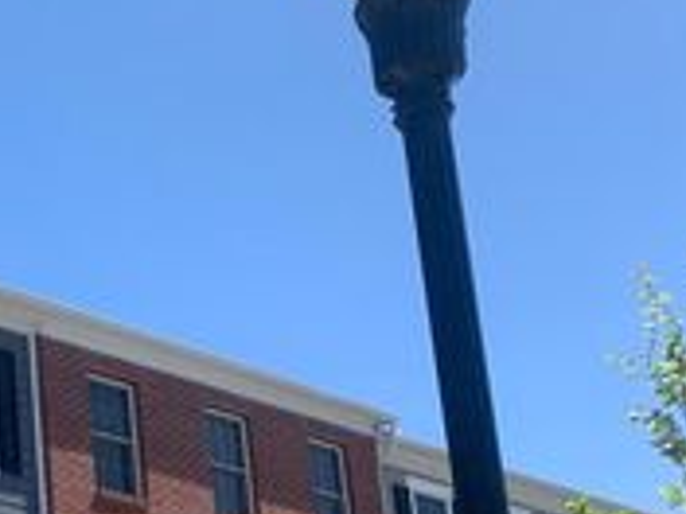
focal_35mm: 74
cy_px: 617
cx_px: -246
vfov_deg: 18.8
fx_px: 1466
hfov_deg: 22.9
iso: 25
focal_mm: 4.25
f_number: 1.8
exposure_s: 1/1812
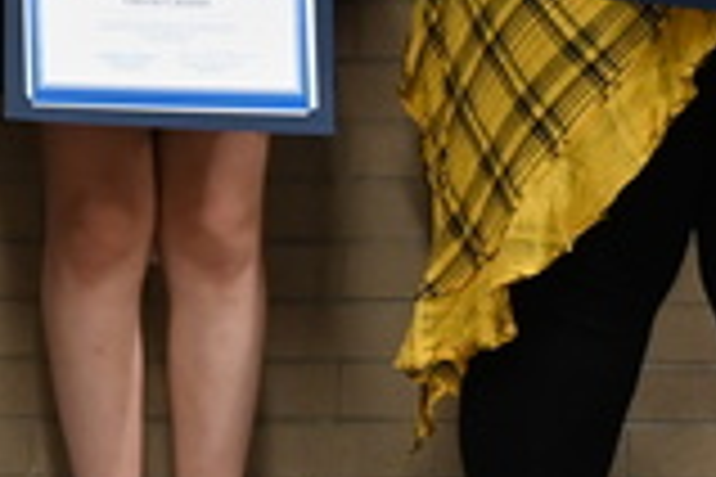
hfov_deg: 8.7
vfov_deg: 6.0
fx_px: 4419
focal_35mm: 222
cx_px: -775
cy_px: -443
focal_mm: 34.5
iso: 2000
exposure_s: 1/125
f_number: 4
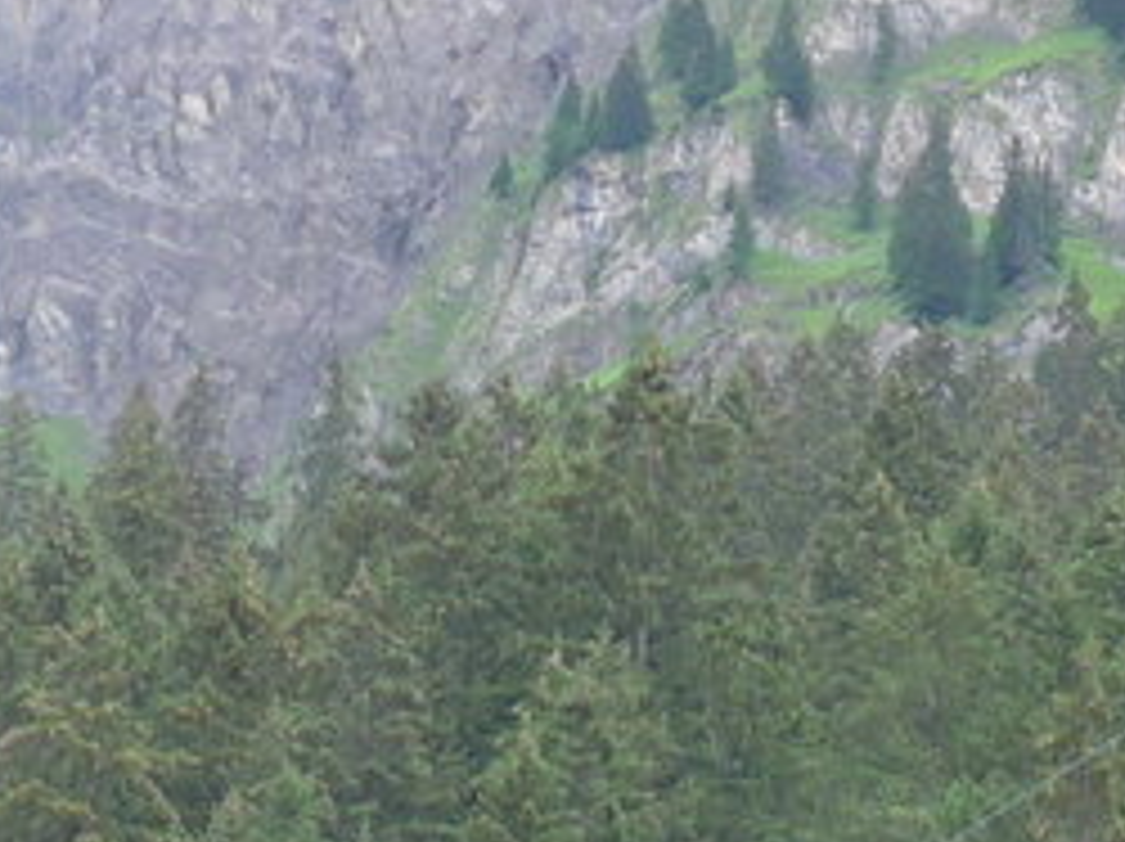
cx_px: 1058
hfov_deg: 7.9
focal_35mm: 250
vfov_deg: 5.8
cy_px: 1436
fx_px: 8117
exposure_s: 1/160
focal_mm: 10.7
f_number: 3.3
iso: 80
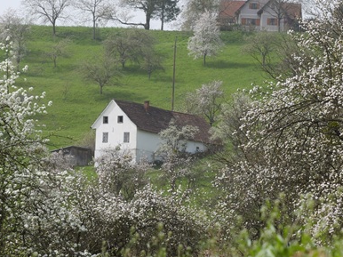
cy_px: 165
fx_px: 2466
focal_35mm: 249
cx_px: 173
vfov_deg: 6.0
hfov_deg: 8.0
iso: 100
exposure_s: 1/400
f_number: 5.6
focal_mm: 60
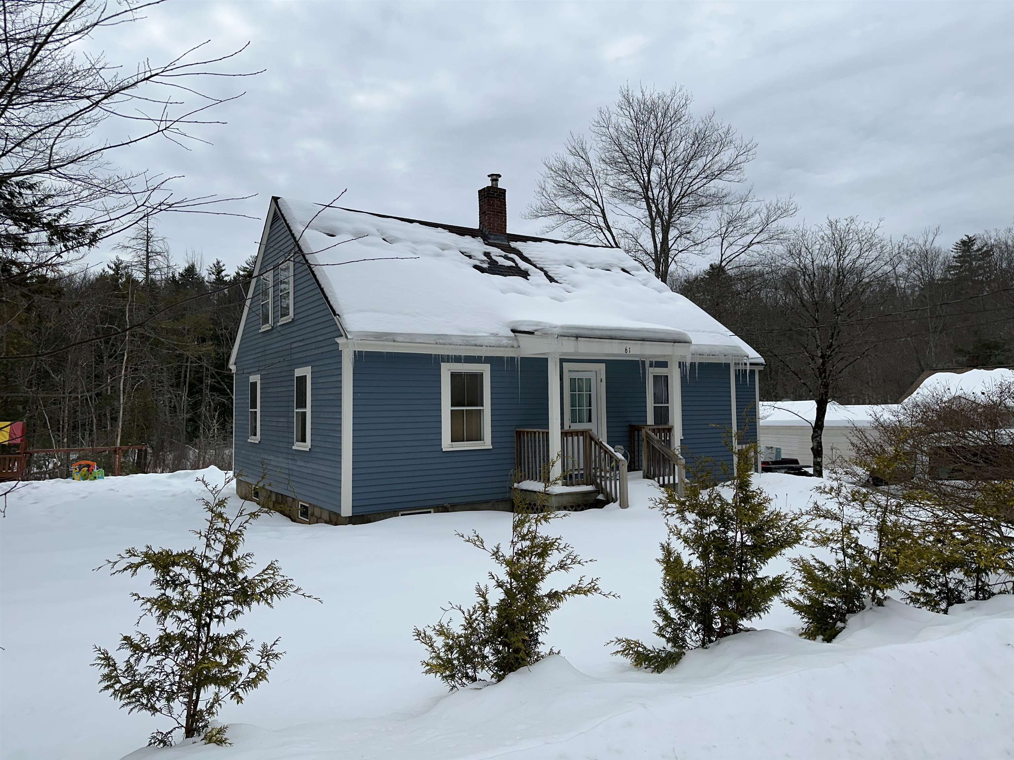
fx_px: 703
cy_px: 380
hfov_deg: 71.6
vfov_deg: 56.8
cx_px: 507
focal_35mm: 24
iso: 80
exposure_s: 1/5848
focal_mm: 6.86
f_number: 1.78
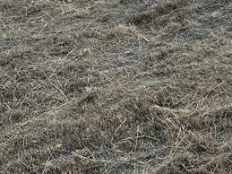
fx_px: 636
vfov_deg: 13.7
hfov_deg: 18.2
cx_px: 358
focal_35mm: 95
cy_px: -152
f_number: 1.78
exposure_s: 1/1988
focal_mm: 6.86
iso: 80
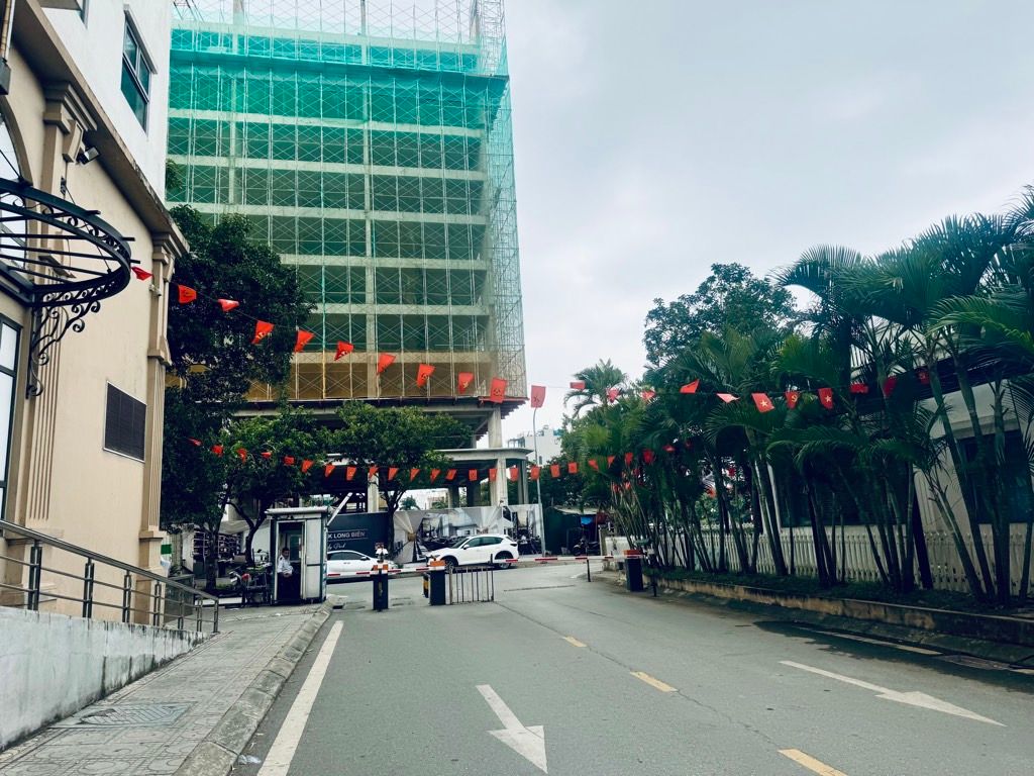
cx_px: 517
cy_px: 388
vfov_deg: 56.8
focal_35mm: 24
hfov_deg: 71.6
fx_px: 717
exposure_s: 1/707
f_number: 1.78
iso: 80
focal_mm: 6.76
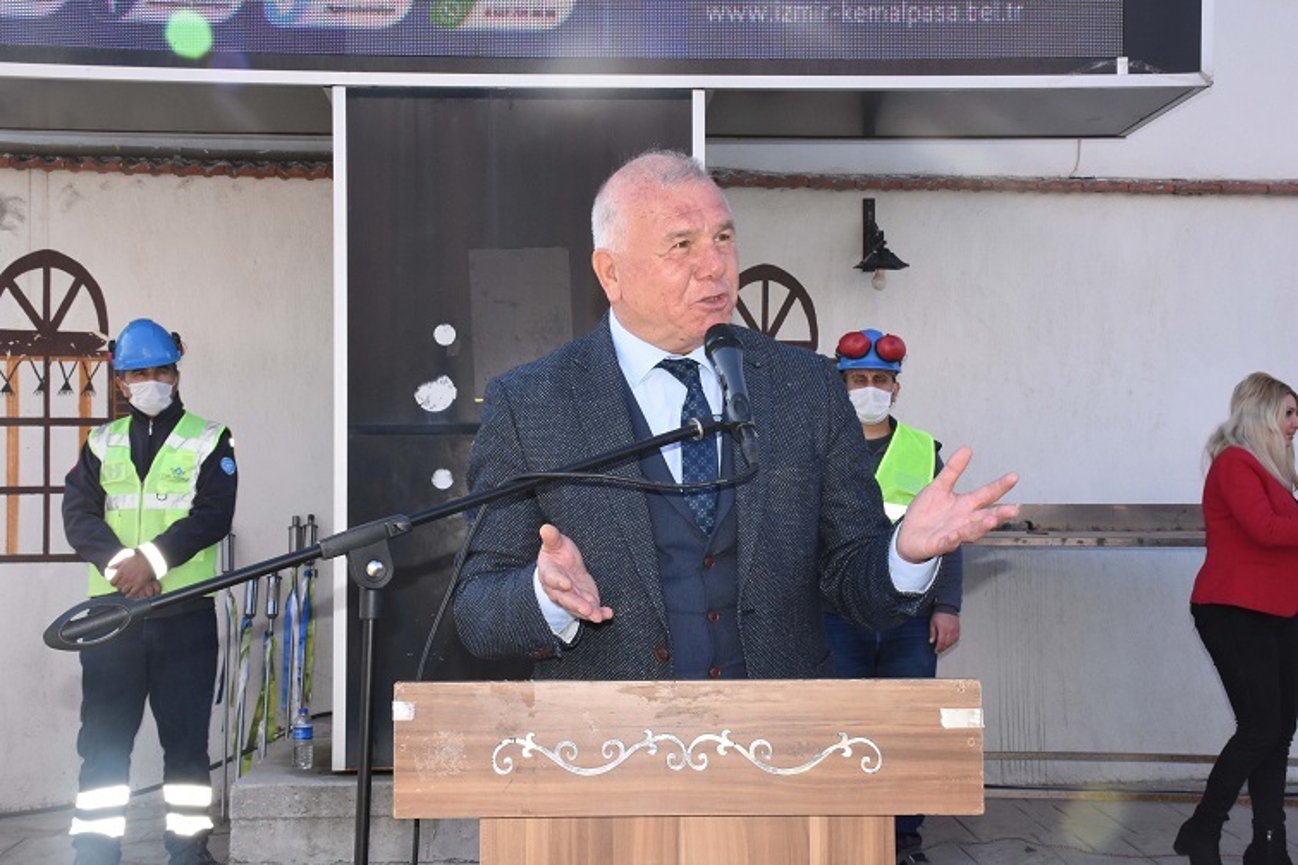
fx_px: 1892
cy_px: 432
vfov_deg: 25.7
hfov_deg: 37.9
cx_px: 649
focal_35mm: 52
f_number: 18
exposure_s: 1/250
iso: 1250
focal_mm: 35
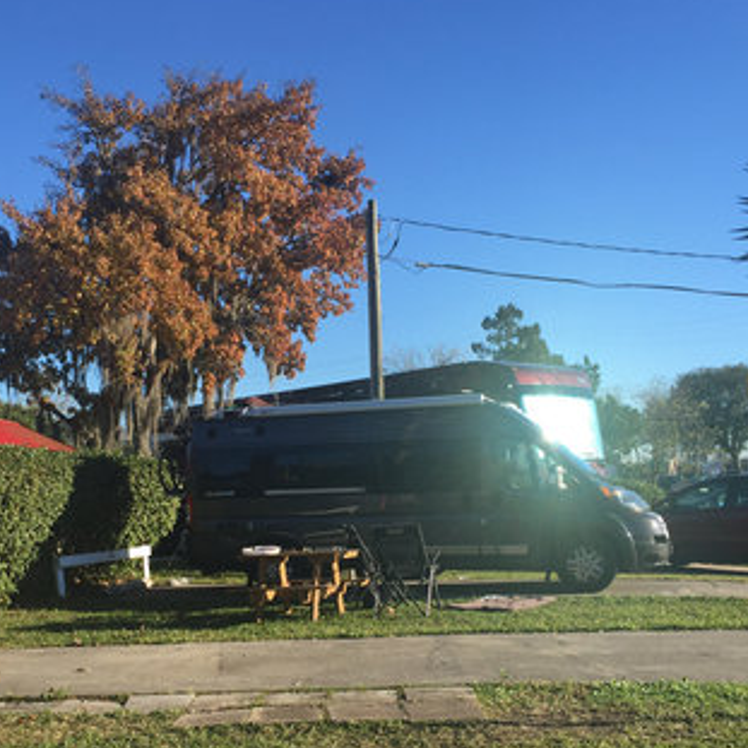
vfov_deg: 38.2
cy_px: 445
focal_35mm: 44
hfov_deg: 38.1
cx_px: 275
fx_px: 1076
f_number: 2.2
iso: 32
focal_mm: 4.15
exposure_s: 1/1099
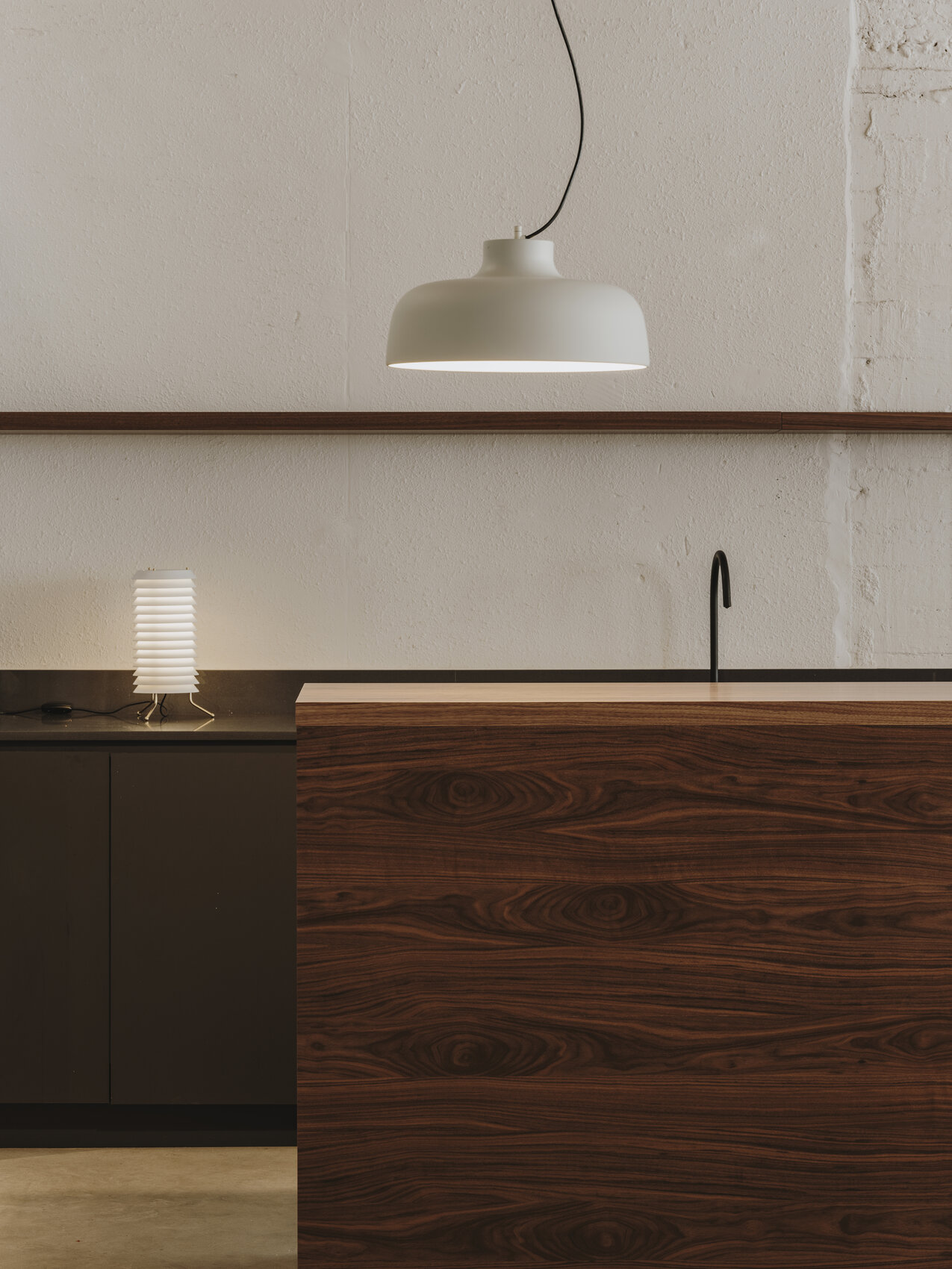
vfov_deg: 22.5
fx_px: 3190
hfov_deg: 17.0
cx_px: 476
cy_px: 634
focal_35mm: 87
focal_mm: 110
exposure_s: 1.7
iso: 200
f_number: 11
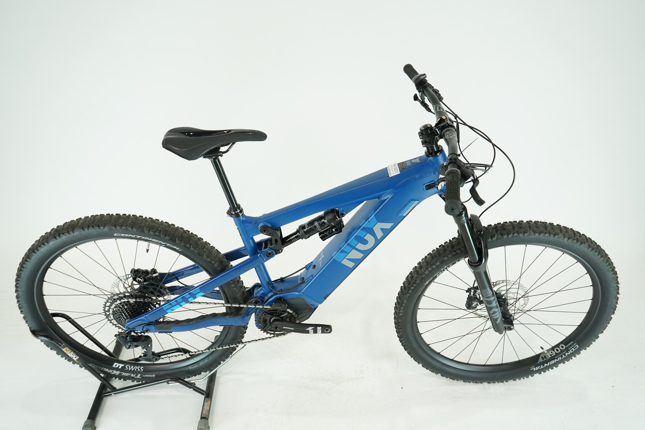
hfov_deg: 65.5
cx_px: 322
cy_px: 215
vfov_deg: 46.4
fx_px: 502
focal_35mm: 28
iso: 1600
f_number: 5.6
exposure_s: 1/200
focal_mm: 28
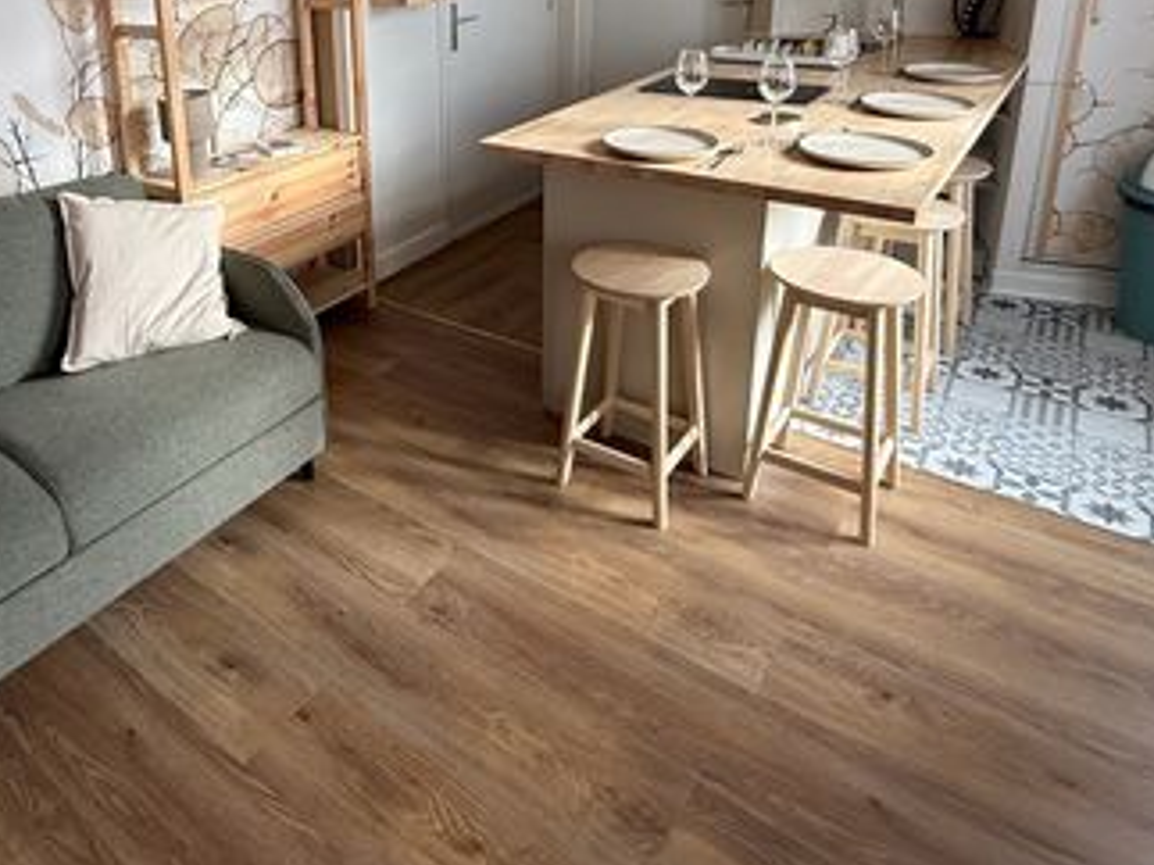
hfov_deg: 65.0
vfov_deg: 49.5
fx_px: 866
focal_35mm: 26
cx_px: 357
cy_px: 157
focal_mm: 2.22
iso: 100
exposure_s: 1/99
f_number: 2.2
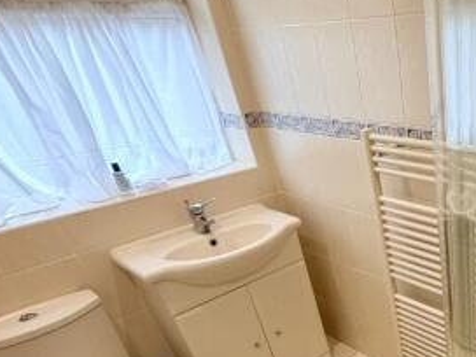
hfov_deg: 50.4
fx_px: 413
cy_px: 314
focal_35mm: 30
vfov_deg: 43.2
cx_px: 459
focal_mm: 2.22
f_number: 2.2
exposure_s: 1/100
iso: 100
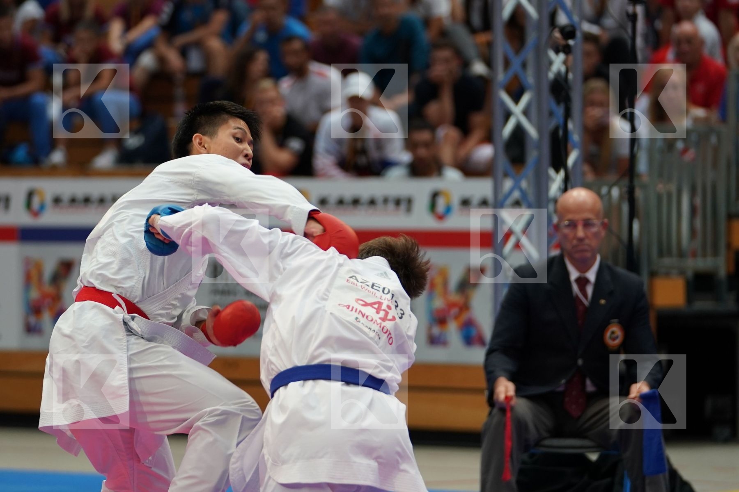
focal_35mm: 216
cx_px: 370
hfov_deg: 9.5
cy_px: 246
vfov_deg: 6.4
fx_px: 4434
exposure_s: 1/800
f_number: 2.8
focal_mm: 144
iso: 1000
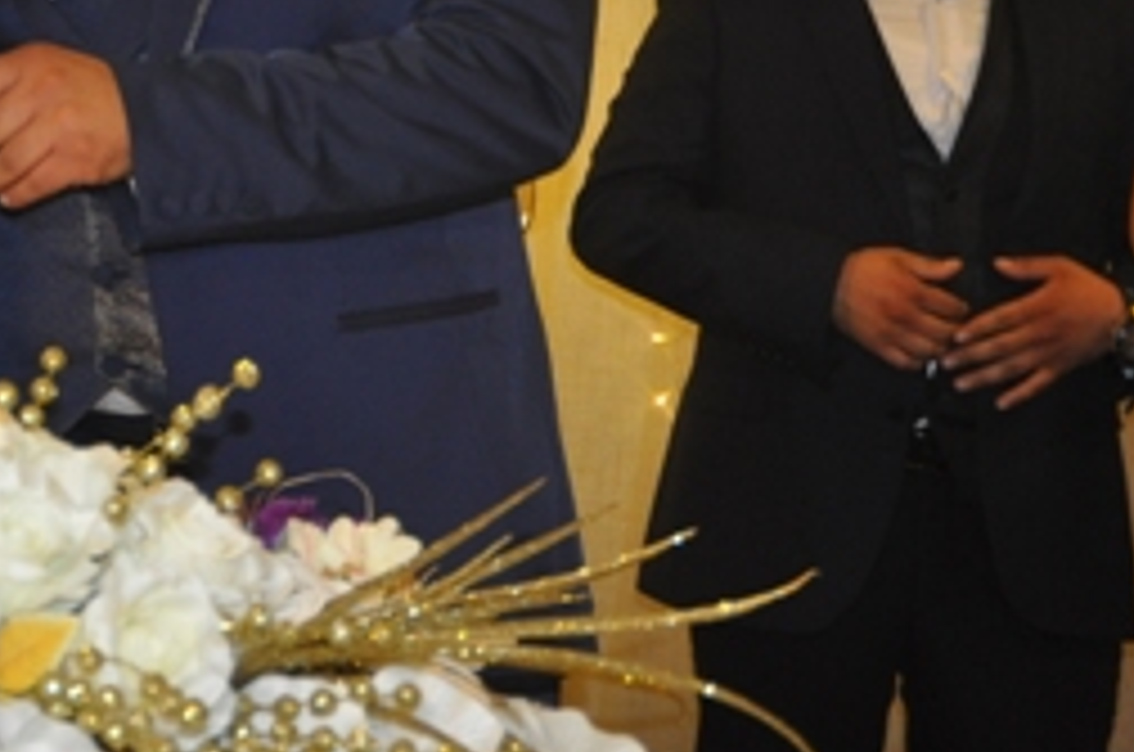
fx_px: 2995
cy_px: -16
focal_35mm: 95
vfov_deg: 14.1
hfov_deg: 19.9
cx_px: -288
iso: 800
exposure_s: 1/60
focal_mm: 25
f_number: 3.8
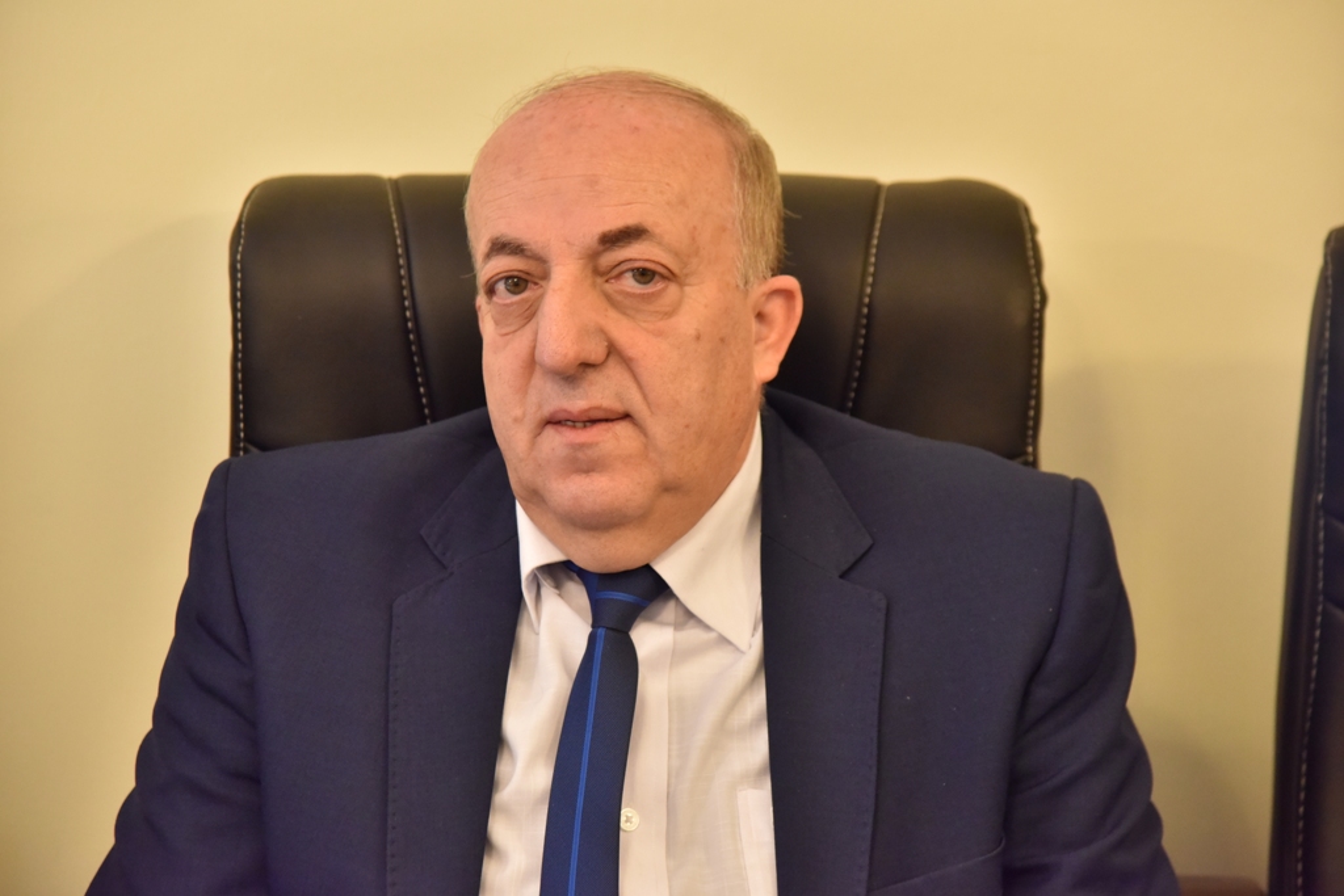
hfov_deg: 18.6
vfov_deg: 12.5
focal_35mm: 110
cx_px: 672
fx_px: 4107
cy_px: 448
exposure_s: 1/160
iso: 2500
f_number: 5
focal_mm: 110
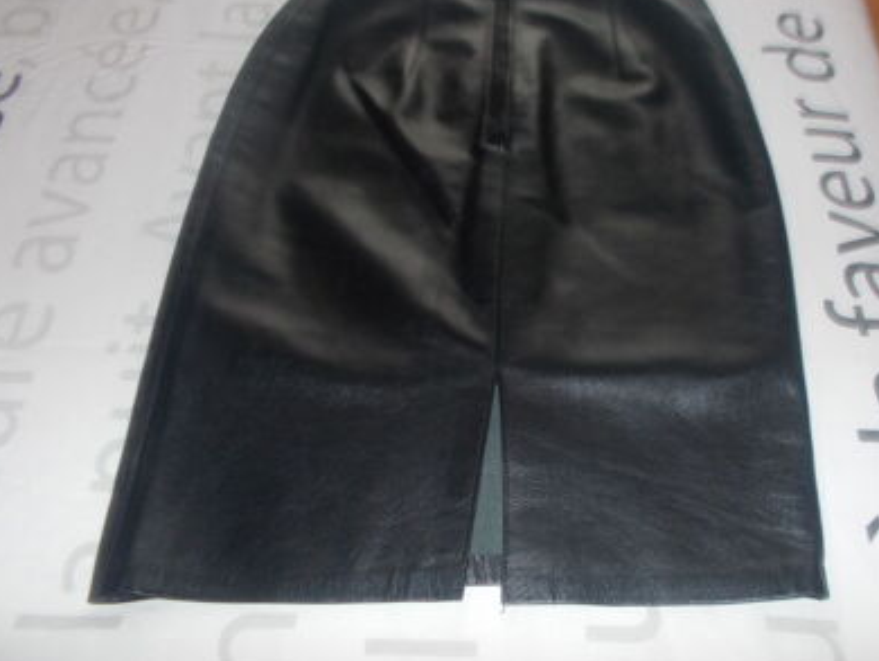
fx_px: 813
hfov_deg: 56.4
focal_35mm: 32
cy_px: 268
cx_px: 527
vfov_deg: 44.0
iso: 200
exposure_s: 1/25
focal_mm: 4.6
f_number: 3.2
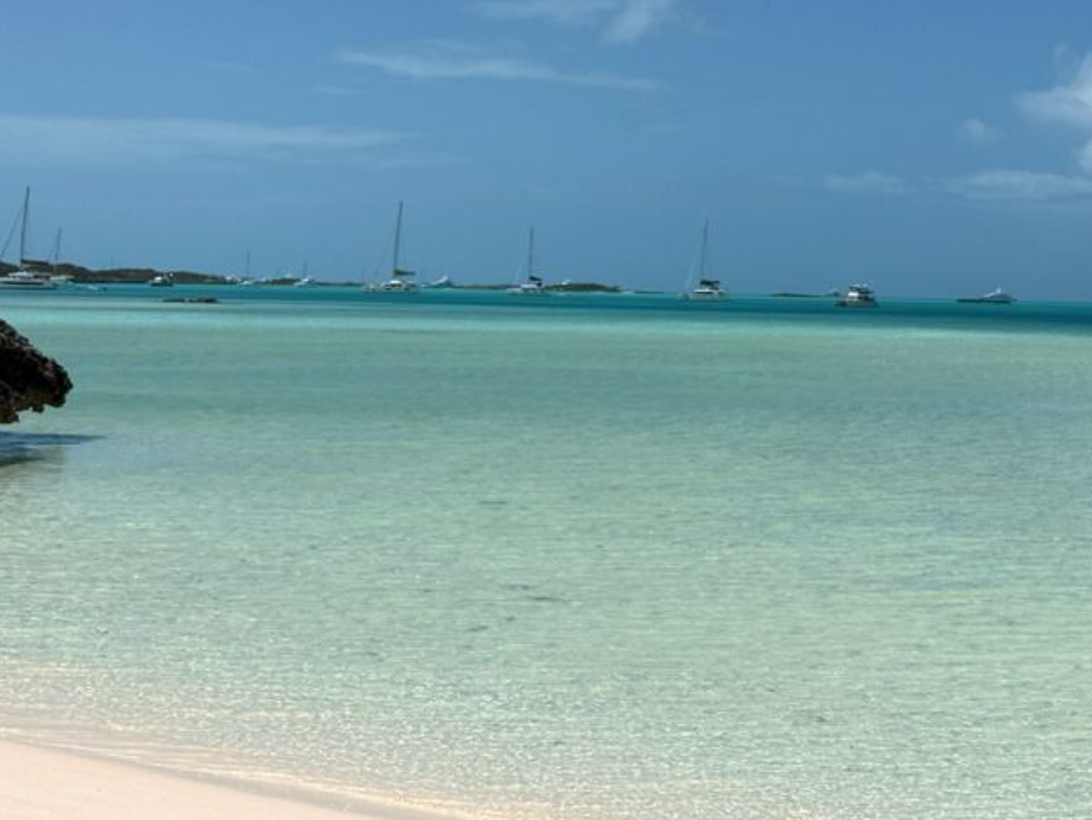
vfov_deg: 18.3
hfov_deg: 24.3
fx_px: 2525
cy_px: 151
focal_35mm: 80
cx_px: 692
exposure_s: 1/11364
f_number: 1.78
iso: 64
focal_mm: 6.76
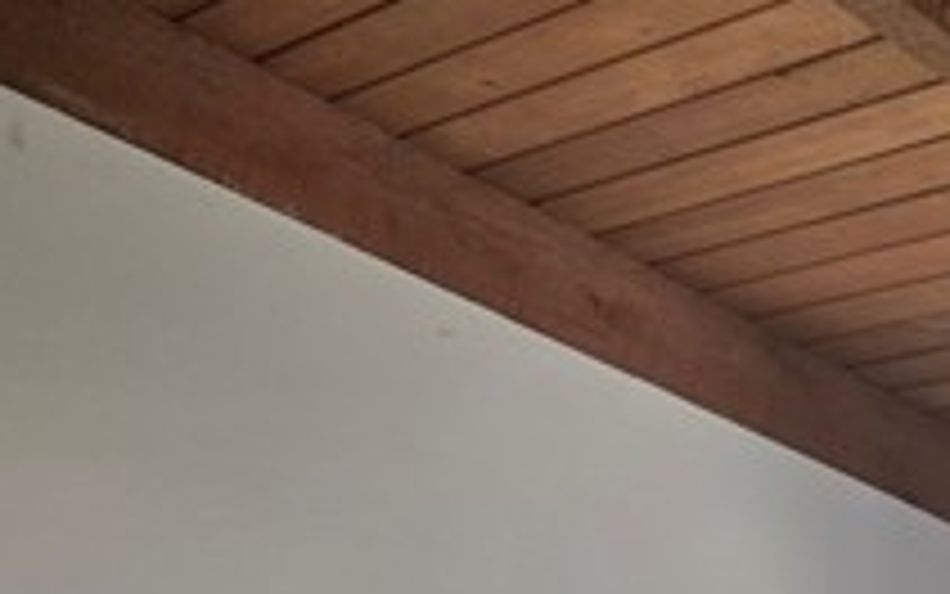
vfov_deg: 17.6
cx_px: 918
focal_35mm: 74
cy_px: 252
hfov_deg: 26.5
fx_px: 1916
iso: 250
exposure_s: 1/120
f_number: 1.7
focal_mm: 6.3
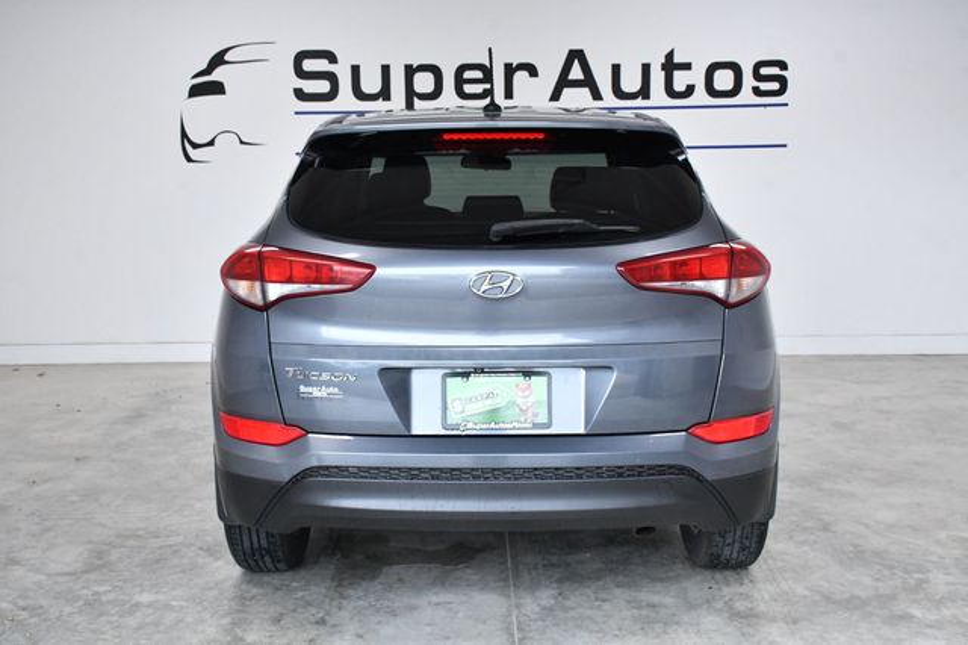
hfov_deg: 43.6
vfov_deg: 29.8
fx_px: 1209
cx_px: 484
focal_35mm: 45
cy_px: 322
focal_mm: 30
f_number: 9
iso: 2500
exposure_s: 1/320
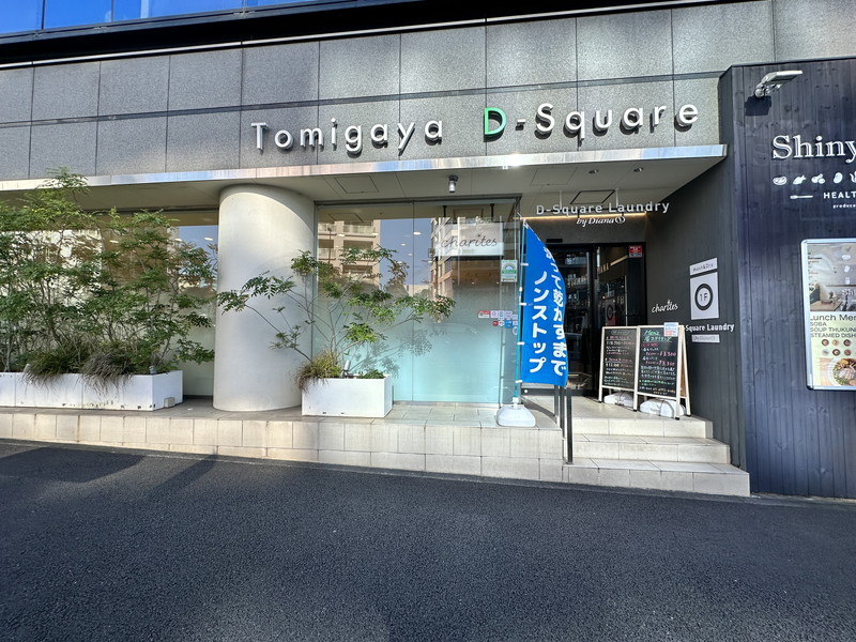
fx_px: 346
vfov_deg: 85.7
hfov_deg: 102.1
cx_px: 428
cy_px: 321
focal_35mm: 14
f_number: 2.2
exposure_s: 1/475
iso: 40
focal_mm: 2.22
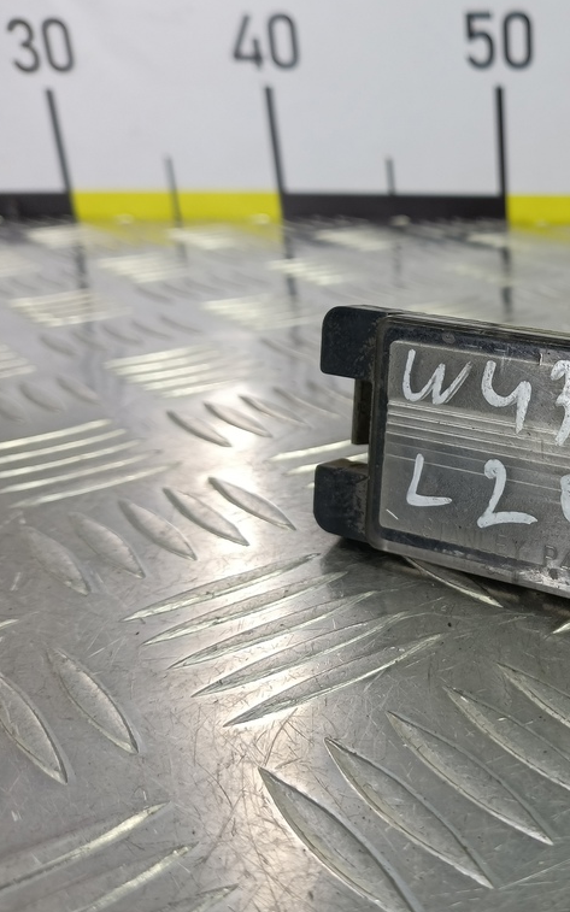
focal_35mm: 33
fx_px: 820
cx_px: 589
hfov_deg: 34.3
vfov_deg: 58.1
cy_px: 457
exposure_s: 1/50
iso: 104
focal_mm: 4.11
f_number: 1.6
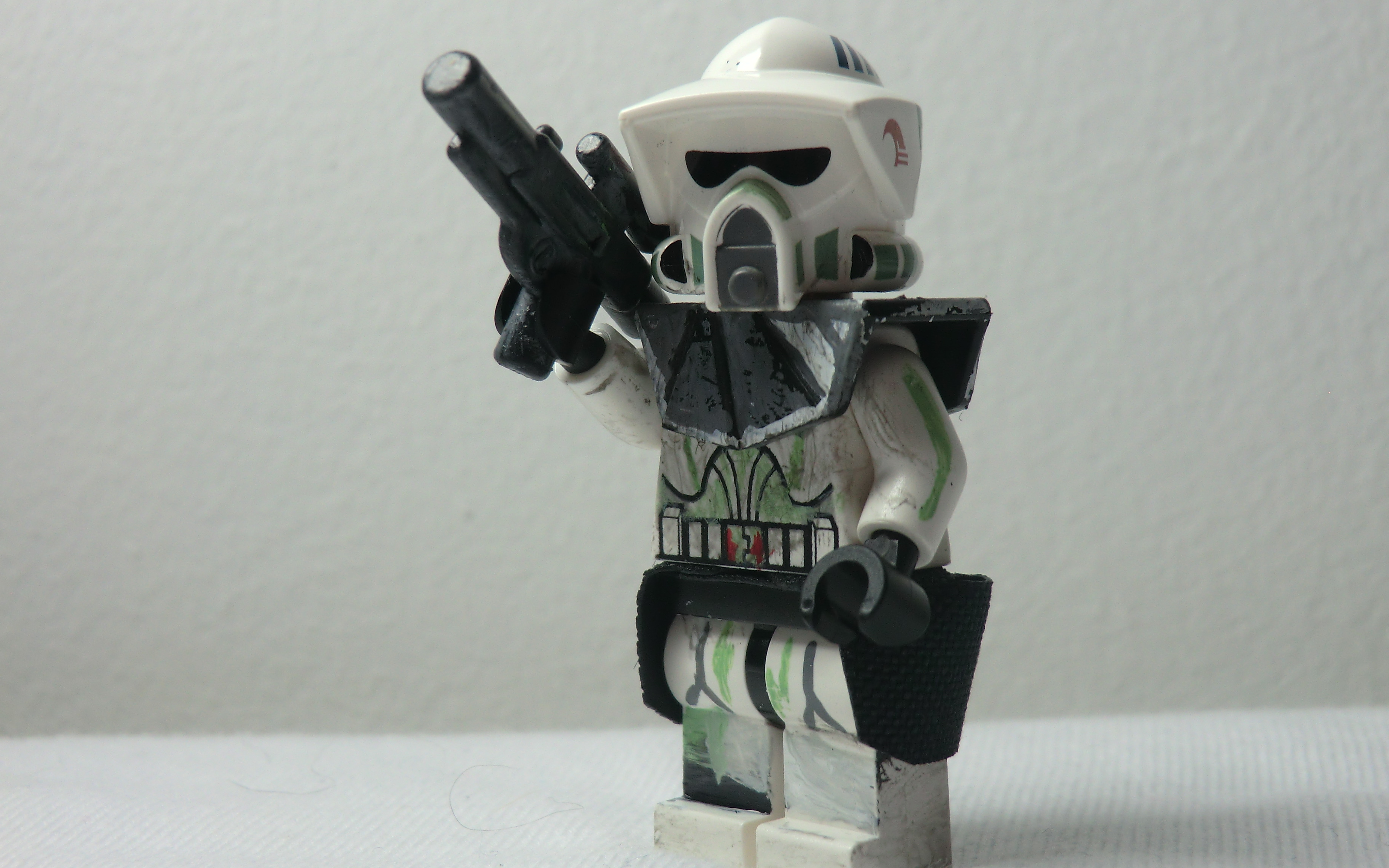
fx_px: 2044
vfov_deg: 24.0
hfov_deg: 37.5
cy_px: 400
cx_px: 744
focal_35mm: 54
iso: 80
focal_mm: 8.4
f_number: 4
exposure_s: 1/60
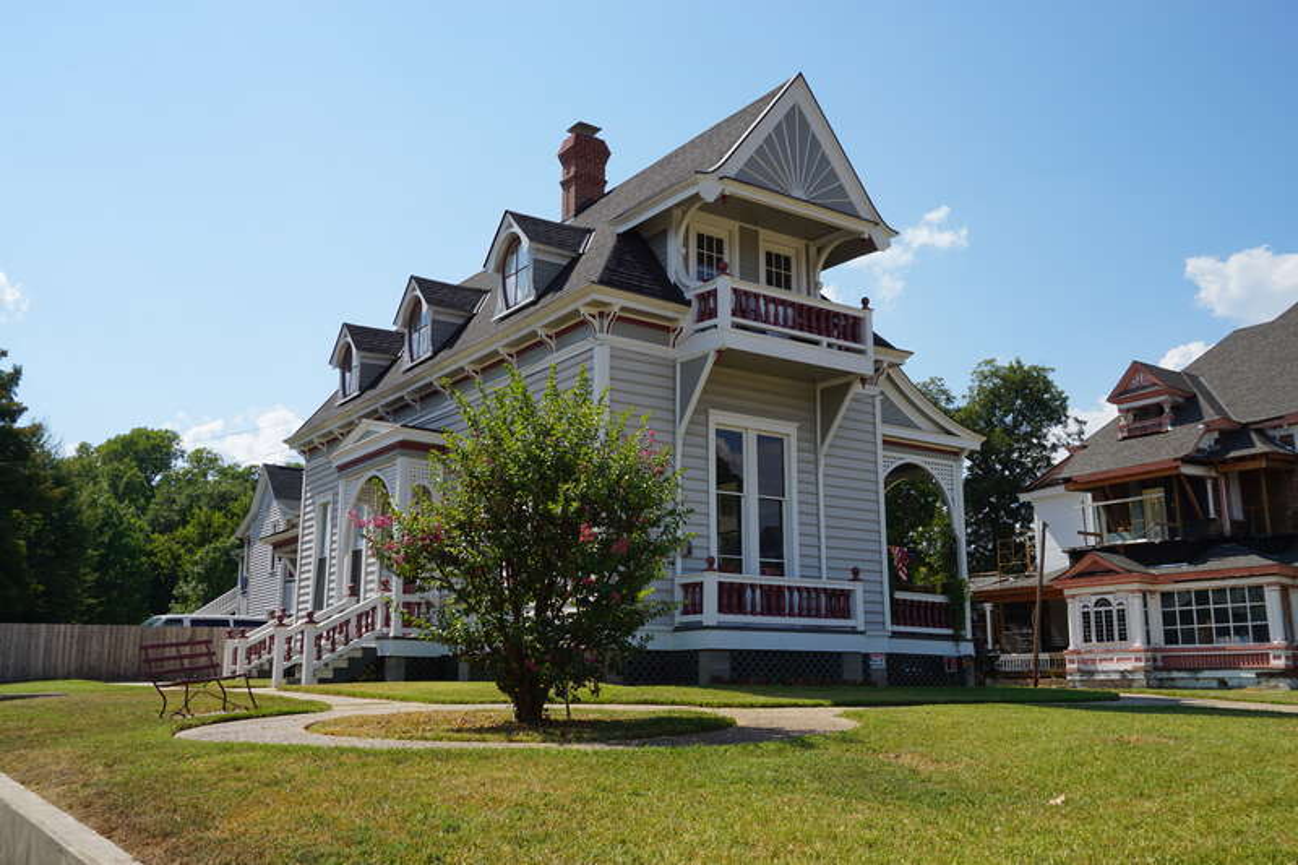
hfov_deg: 57.2
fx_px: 1190
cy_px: 432
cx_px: 649
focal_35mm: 33
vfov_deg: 40.0
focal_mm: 22
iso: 100
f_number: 11
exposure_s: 1/160
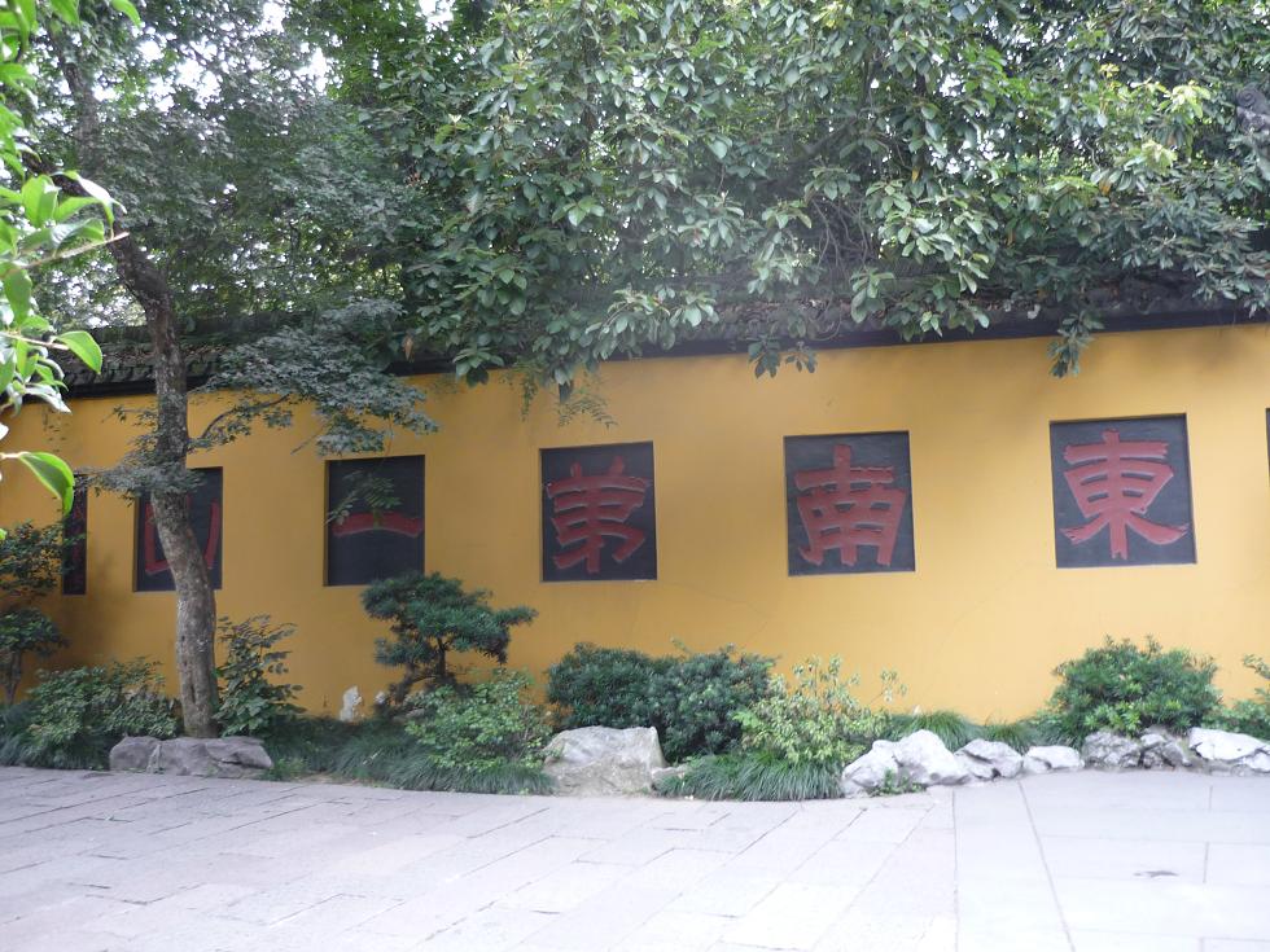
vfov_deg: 42.9
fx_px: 1211
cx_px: 635
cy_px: 476
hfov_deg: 55.4
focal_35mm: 33
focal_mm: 5.5
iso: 100
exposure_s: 1/40
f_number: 2.8
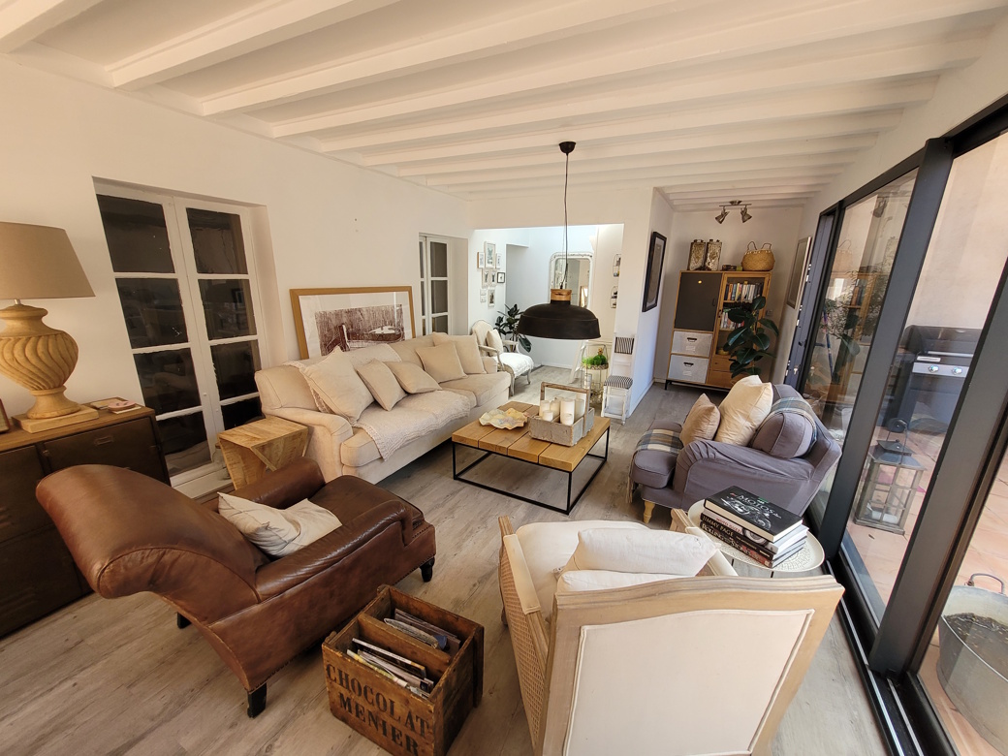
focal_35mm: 13
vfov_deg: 89.9
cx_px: 504
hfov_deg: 106.2
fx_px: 379
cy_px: 378
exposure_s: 1/100
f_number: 2.2
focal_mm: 1.74
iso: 64
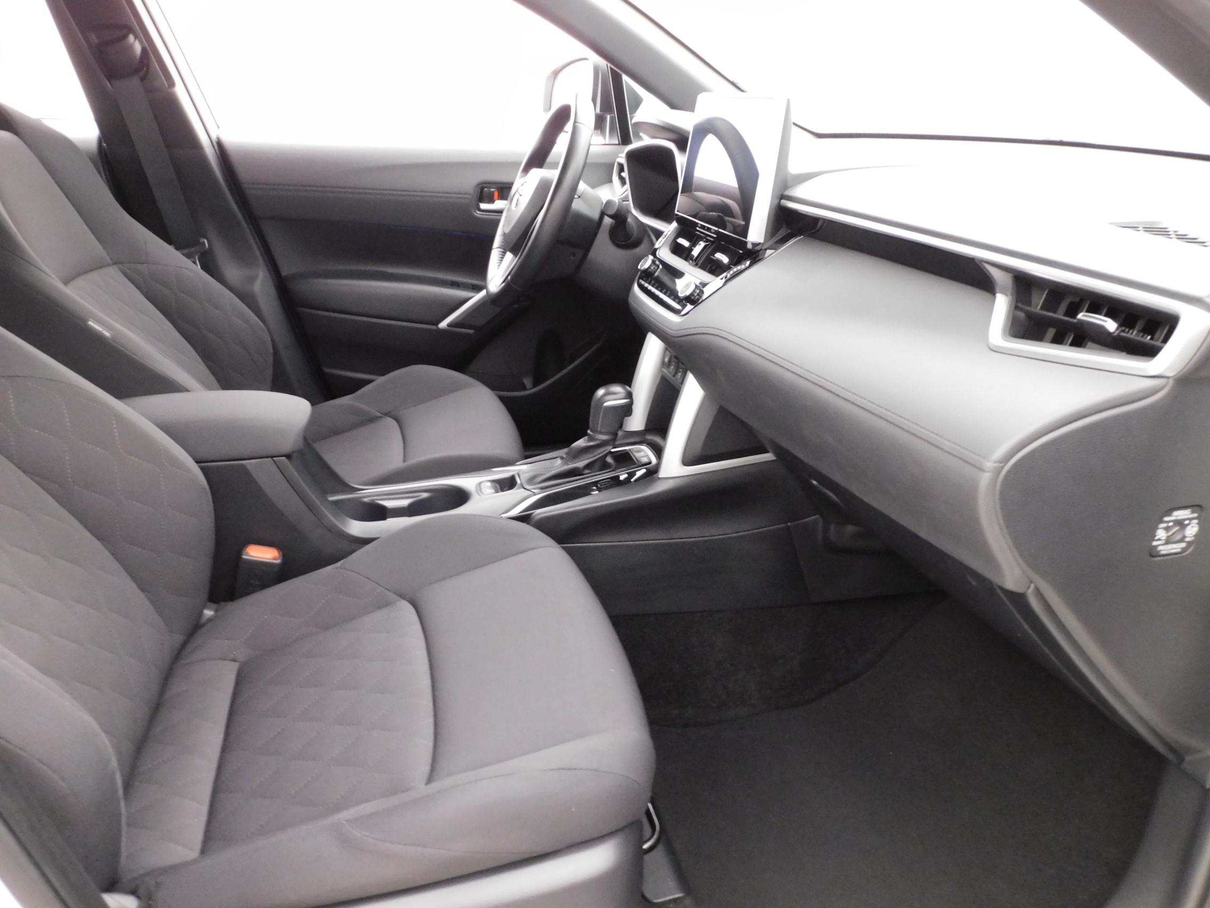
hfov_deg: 71.6
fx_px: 839
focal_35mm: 24
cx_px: 605
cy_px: 454
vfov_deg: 56.8
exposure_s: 1/8
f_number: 3.3
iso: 640
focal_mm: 4.3
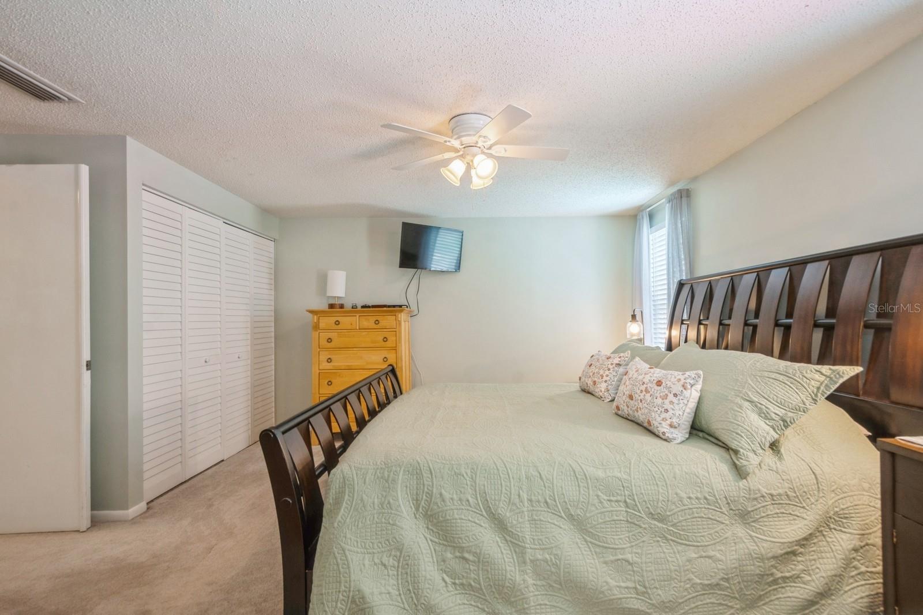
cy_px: 308
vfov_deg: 77.3
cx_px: 462
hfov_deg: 100.4
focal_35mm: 15
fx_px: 384
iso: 200
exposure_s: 1/6
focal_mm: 10
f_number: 8
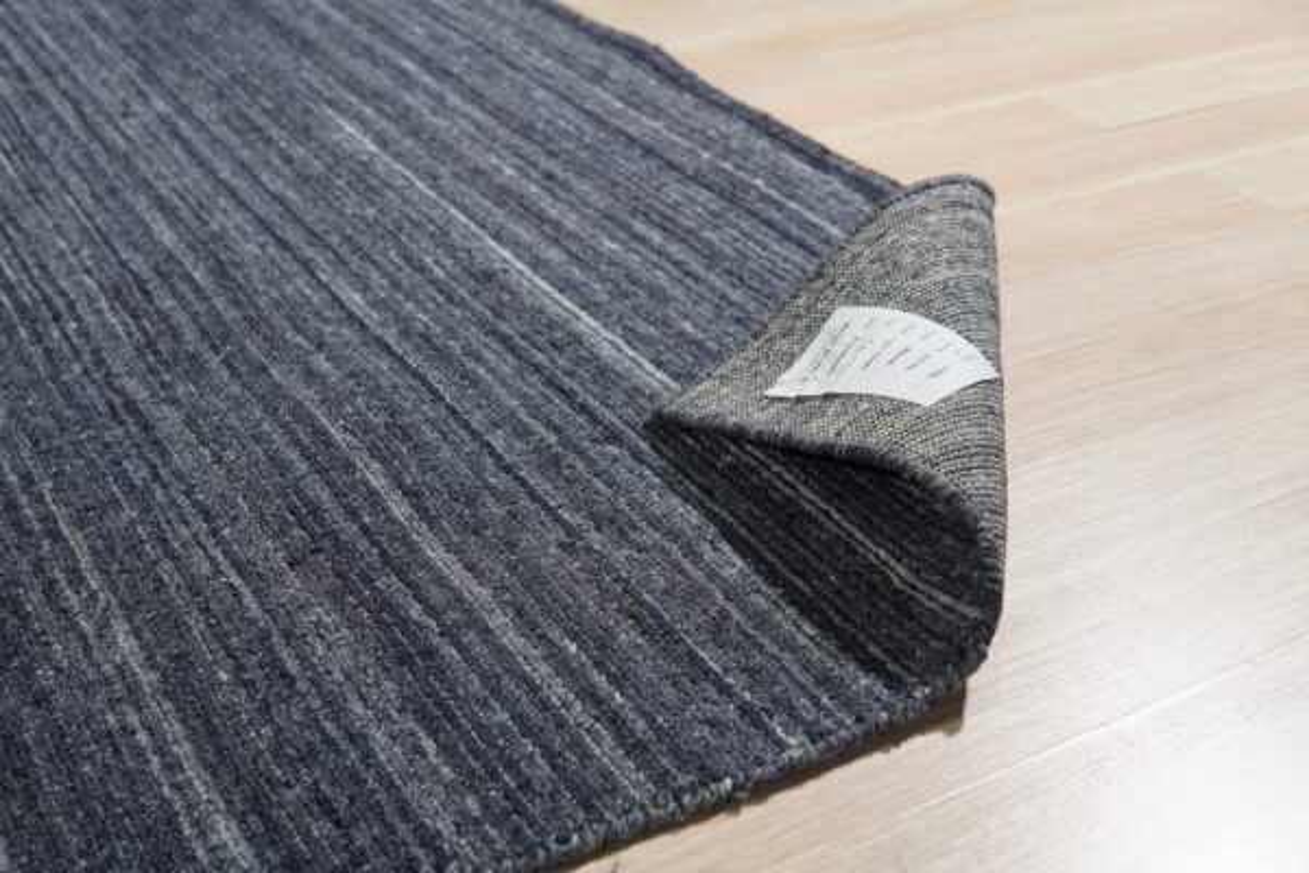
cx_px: 654
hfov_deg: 43.6
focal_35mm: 45
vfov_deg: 29.9
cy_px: 436
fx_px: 1636
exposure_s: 1/160
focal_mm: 30
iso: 500
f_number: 5
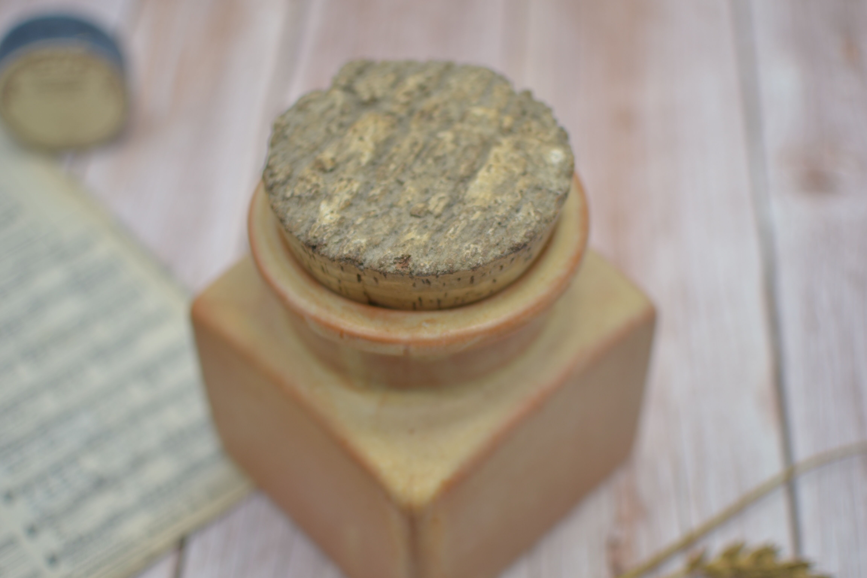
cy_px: 289
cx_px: 434
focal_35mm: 52
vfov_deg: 25.8
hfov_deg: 37.9
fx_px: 1264
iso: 100
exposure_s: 1/500
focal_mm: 35
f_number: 1.8
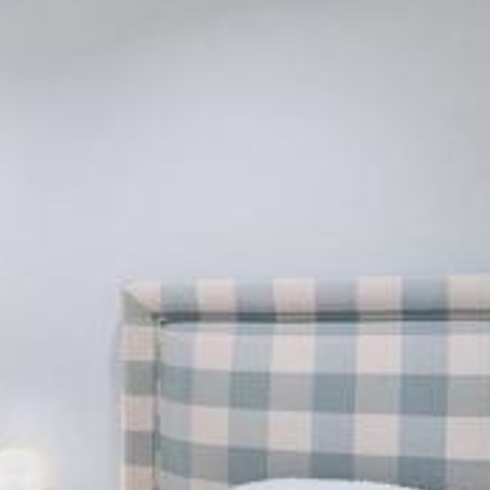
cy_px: 337
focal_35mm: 50
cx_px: -110
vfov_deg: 33.6
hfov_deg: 29.0
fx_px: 801
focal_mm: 16
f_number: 5.6
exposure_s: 1/3
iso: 100
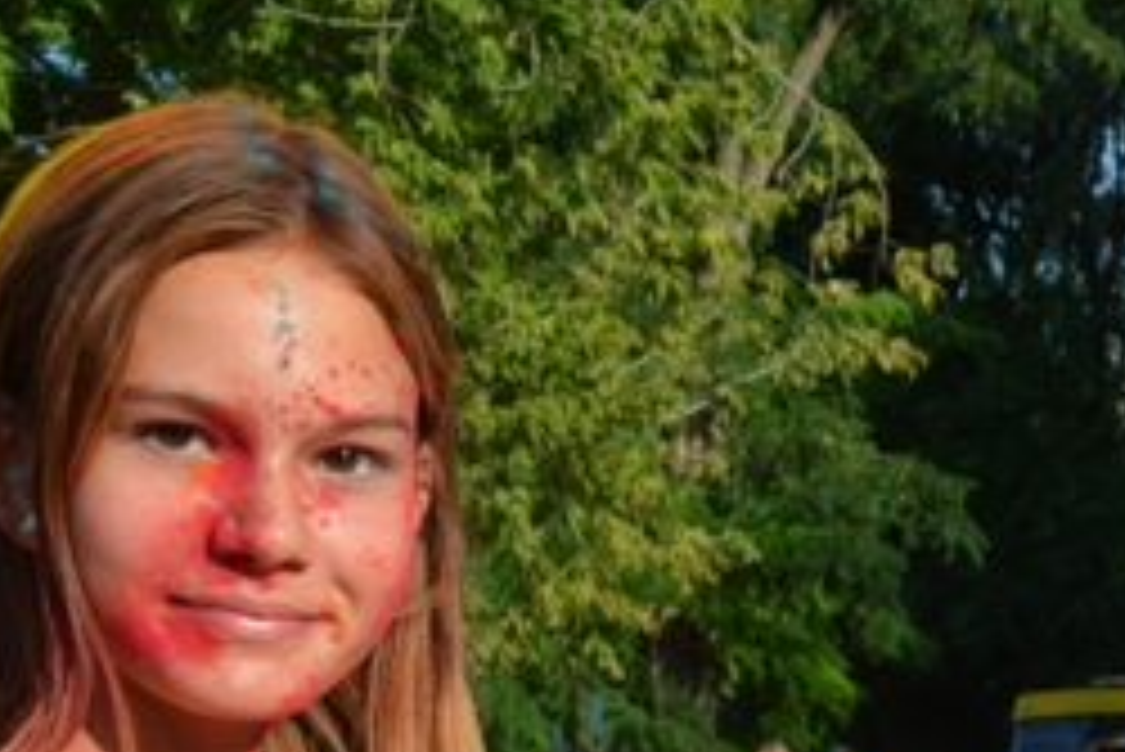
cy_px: 1137
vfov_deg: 10.7
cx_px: 1688
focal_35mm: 123
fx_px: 3846
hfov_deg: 15.4
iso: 100
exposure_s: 1/250
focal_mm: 20
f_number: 8
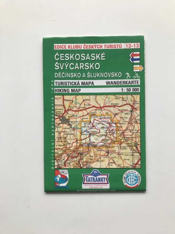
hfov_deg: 49.7
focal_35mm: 28
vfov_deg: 63.4
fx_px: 189
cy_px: 117
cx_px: 88
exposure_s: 1/50
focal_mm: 3.99
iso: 25
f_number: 1.8
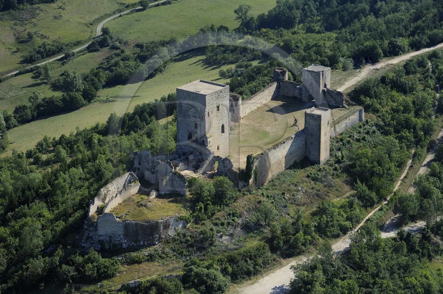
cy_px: 147
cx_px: 222
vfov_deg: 14.8
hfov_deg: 22.2
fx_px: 1131
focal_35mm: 92
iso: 400
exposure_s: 1/1000
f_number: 6.3
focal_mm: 92
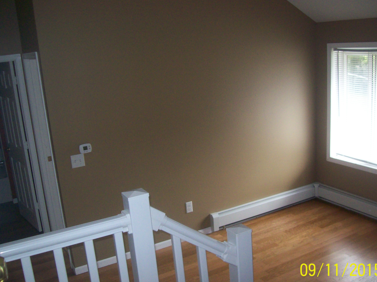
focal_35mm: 40
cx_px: 202
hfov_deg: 46.8
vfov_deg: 35.9
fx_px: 436
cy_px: 144
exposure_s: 1/64
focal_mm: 6
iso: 200
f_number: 2.7
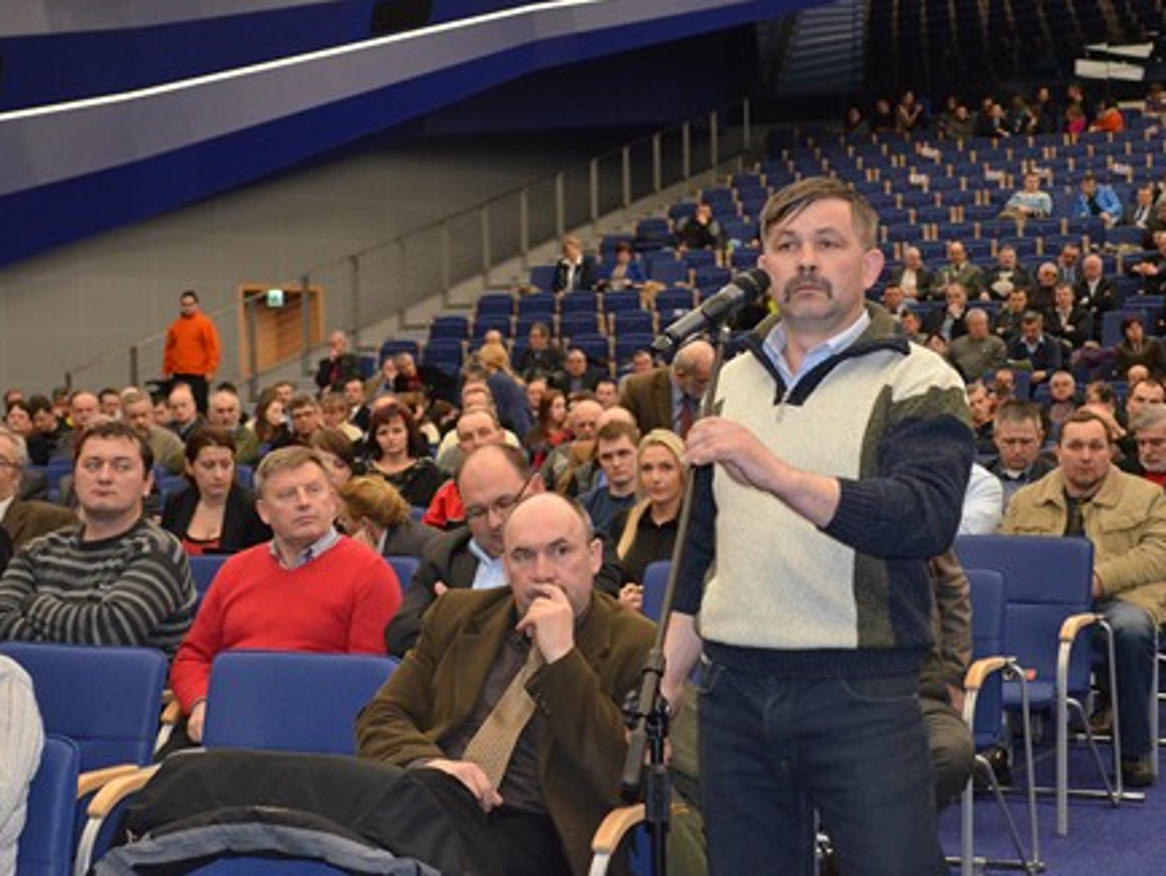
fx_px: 2513
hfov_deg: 26.1
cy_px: 442
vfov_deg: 19.8
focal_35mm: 75
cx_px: 572
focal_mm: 45
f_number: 5.3
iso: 3200
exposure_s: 1/60
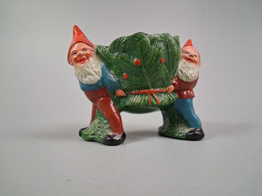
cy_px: 98
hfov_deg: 65.3
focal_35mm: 27
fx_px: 204
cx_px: 131
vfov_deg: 51.4
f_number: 1.8
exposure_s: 1/50
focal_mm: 4
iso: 320
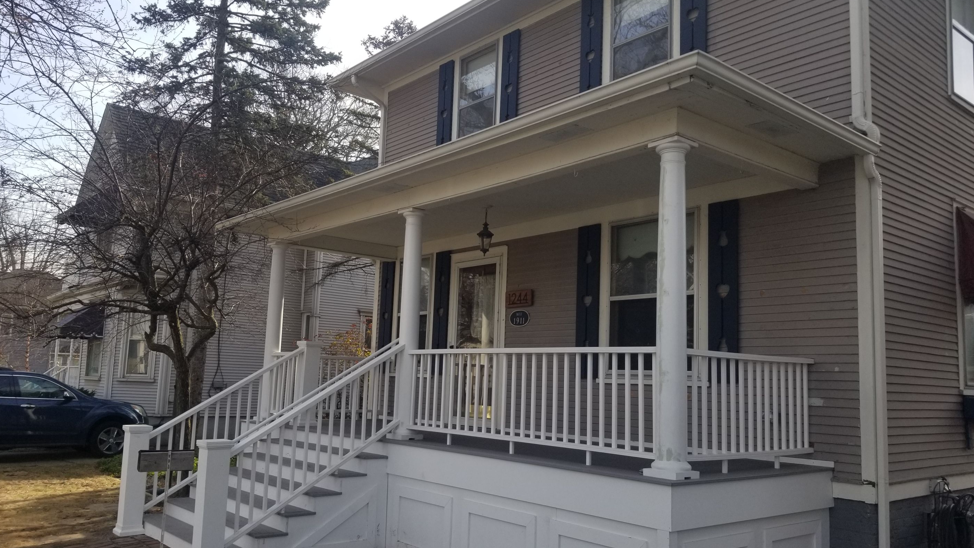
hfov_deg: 66.1
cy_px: 303
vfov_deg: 40.1
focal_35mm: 29
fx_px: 749
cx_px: 478
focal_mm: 4.25
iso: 50
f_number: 1.7
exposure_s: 1/1264
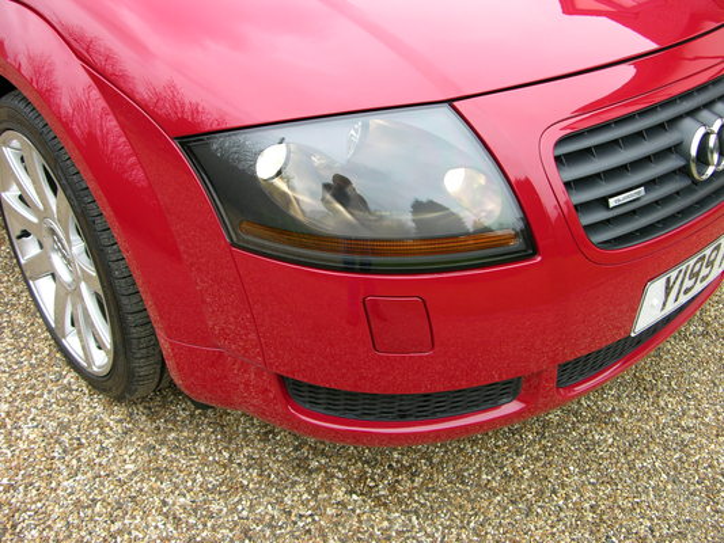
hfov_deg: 52.6
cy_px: 272
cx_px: 362
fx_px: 732
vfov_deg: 40.7
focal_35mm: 35
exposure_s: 1/48.3
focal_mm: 8.9
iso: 50
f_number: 3.2
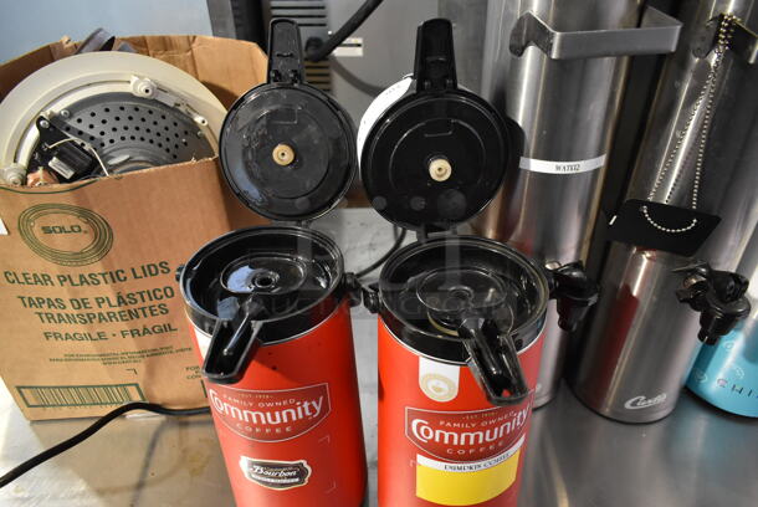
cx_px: 379
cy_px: 254
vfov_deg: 48.0
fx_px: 569
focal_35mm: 27
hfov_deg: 67.3
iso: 1600
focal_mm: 18
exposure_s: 1/30
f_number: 3.5
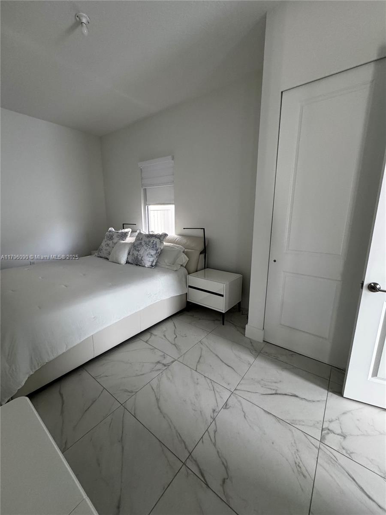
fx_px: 208
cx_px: 193
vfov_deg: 102.1
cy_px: 258
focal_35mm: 14
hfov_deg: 85.7
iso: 320
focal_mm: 2.22
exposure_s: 1/62
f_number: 2.2
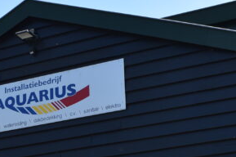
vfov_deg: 11.9
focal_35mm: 112
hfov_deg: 18.2
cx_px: 55
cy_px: 206
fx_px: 732
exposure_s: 1/200
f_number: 7.1
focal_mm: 21
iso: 100
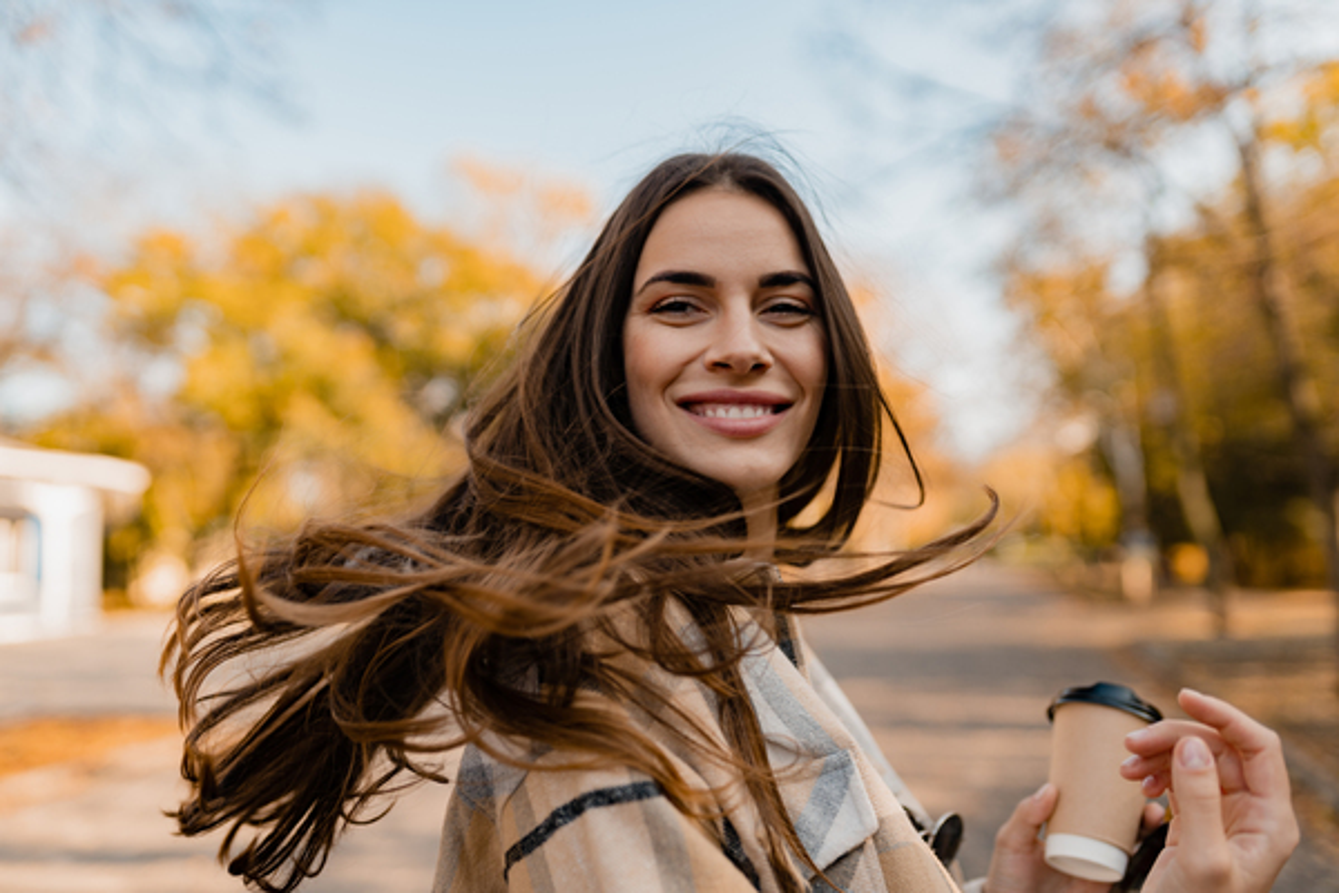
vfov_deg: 37.9
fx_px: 1302
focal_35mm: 35
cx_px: 670
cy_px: 446
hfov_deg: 54.4
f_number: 2
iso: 100
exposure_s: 1/1000
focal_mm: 35
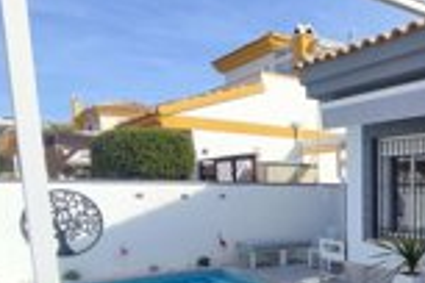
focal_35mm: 39
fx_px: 460
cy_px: 258
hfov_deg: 44.6
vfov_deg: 32.4
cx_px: 390
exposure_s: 1/1443
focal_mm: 1.65
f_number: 2.2
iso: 50
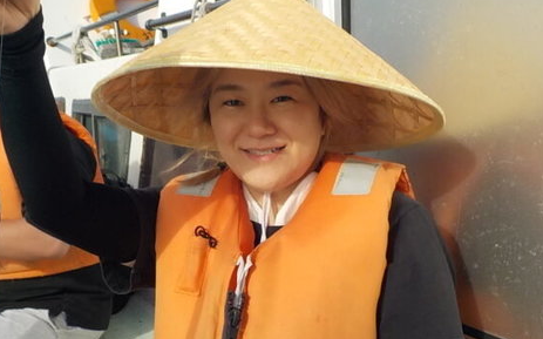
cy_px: 219
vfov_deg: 29.0
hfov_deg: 45.1
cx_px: 231
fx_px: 651
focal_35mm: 44
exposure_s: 1/1250
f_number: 3.3
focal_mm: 4.1
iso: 125
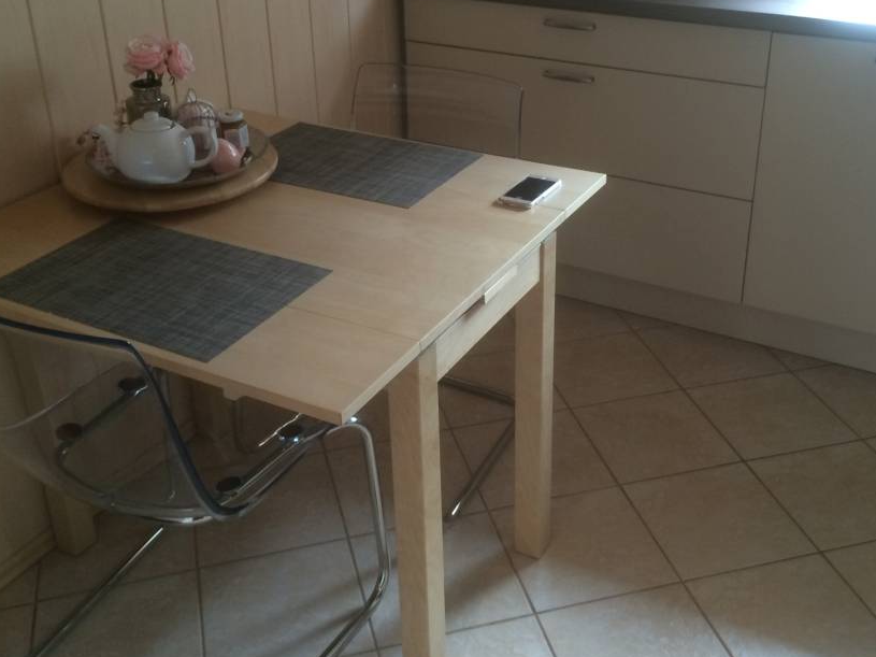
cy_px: 241
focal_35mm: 41
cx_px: 454
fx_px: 1037
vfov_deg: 34.9
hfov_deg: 45.8
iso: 125
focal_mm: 4.15
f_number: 2.2
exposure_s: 1/33
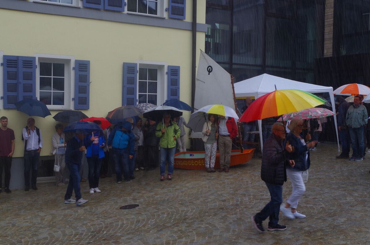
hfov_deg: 46.5
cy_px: 122
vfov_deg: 31.7
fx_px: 431
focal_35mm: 42
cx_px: 185
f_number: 6.3
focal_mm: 28.13
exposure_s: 1/60
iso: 400
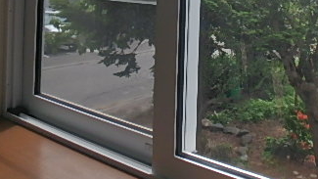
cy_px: -18
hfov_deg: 43.8
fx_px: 380
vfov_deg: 24.7
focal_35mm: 45
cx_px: 244
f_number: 3.5
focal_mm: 3.7
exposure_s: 1/800
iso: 125
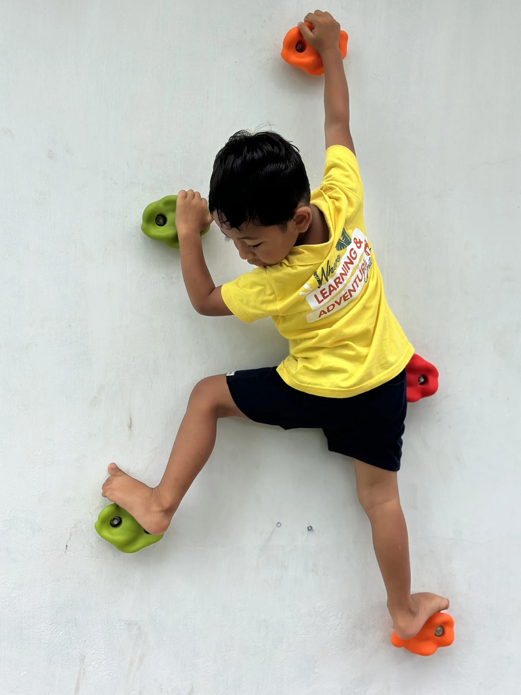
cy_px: 348
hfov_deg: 30.3
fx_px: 963
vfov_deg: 39.7
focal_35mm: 48
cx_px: 260
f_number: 1.78
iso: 80
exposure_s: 1/1009
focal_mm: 6.86
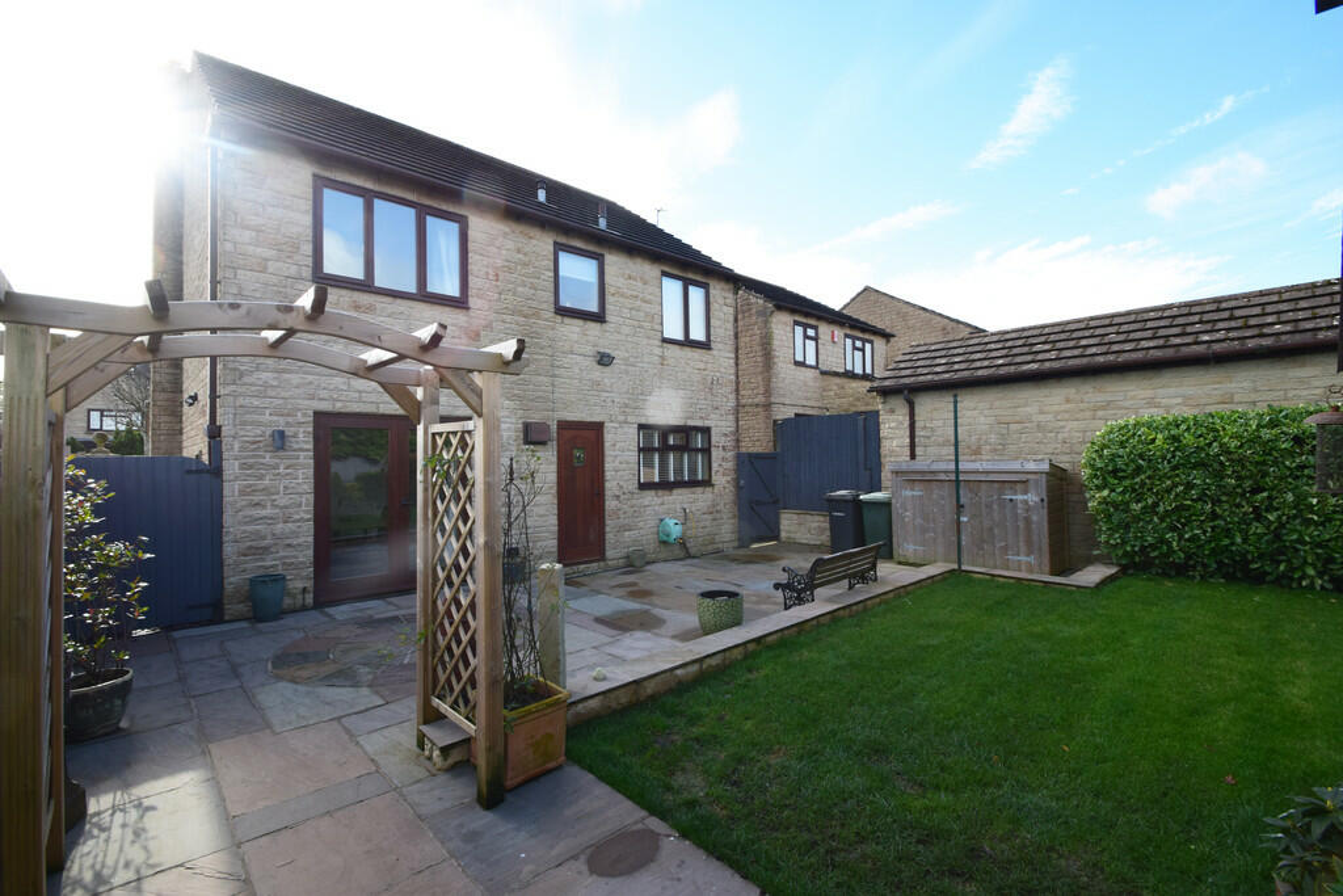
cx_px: 672
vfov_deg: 77.3
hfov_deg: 100.4
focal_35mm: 15
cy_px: 448
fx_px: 560
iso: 400
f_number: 10
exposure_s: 1/250
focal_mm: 10
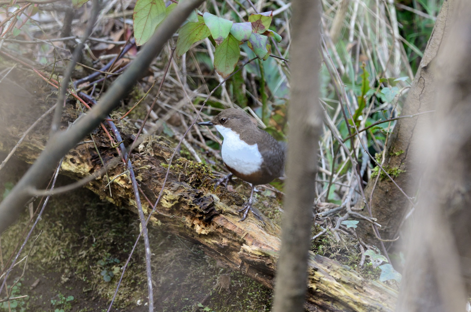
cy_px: 156
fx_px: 8224
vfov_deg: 2.2
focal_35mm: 630
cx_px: 236
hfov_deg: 3.3
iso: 500
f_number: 9
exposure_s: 1/100
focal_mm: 420
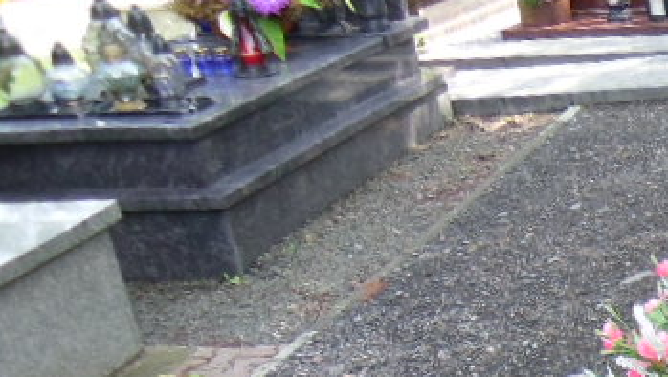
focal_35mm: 99
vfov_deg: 11.5
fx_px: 1755
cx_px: 965
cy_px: 651
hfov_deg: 19.2
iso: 80
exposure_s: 1/107
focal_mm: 5.6
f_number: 3.3
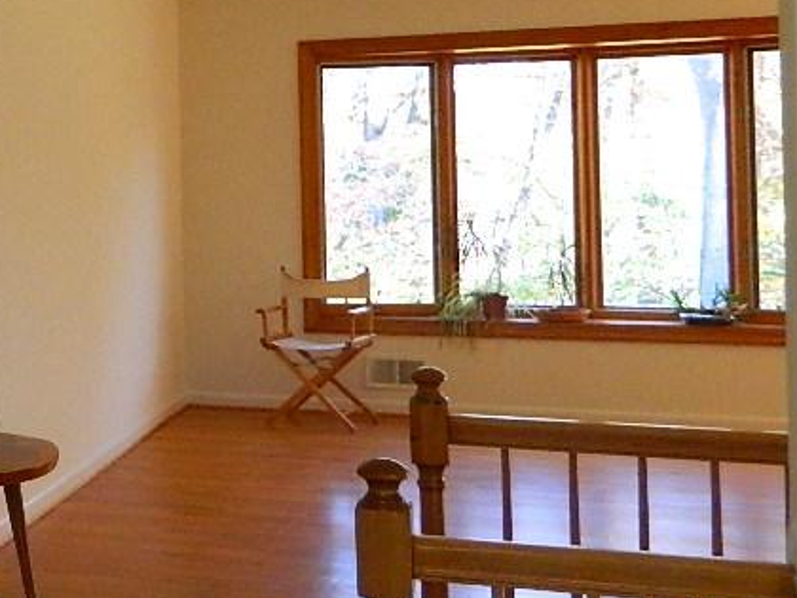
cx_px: -120
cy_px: 169
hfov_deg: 28.3
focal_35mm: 61
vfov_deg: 23.8
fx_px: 1404
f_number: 3.1
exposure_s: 1/80
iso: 400
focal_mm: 4.5
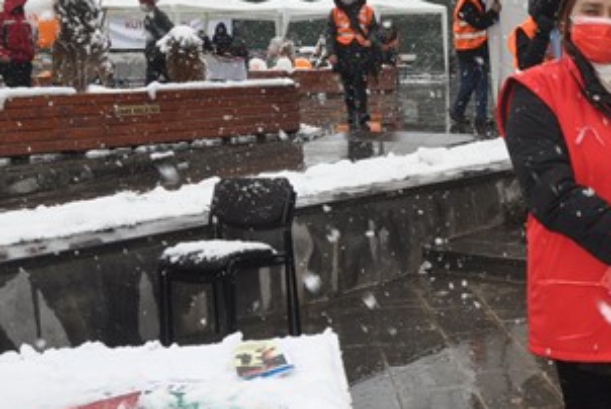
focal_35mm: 58
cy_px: 186
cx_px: 625
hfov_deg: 31.6
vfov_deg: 23.4
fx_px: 985
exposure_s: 1/200
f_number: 10
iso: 200
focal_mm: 18
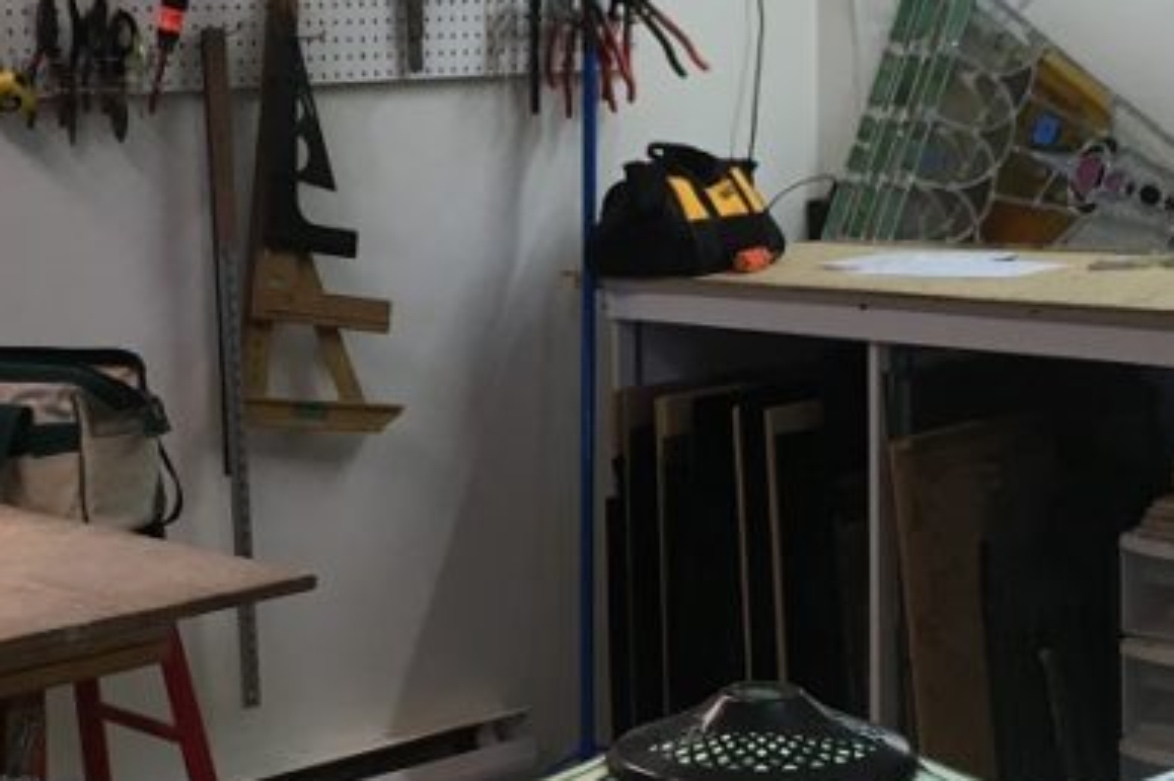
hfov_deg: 25.3
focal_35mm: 80
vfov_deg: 16.9
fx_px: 2608
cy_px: 629
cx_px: 484
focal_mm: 4.15
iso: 25
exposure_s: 1/30
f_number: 2.2
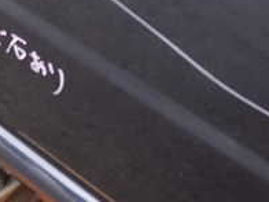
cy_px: -71
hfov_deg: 21.3
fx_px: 715
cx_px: 122
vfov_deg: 15.2
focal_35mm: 92
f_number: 2.3
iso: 160
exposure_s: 1/60
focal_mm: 5.4
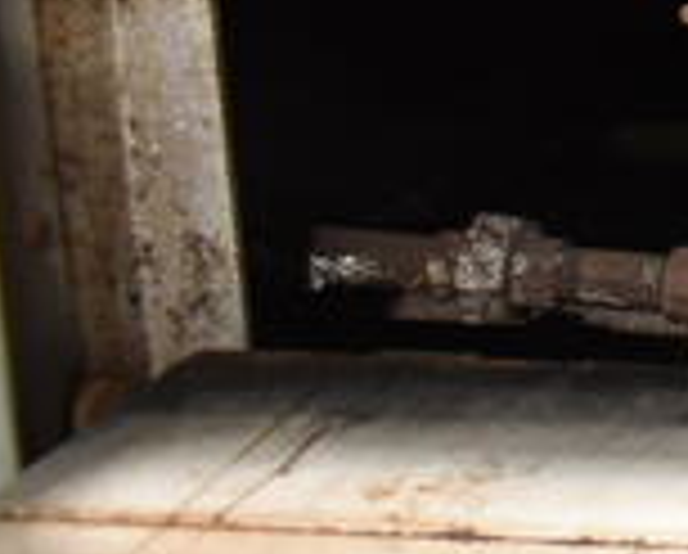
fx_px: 2061
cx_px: 1358
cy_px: 194
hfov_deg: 15.4
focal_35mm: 101
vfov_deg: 15.3
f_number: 3.5
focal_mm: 18
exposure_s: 1/30
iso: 1250
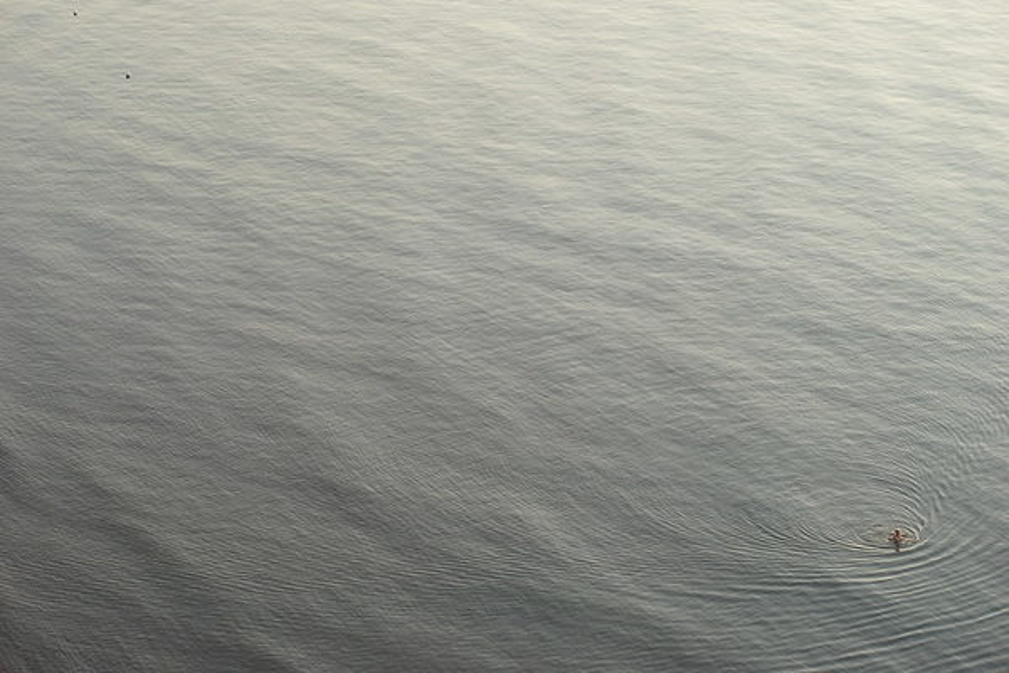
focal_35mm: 90
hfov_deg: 22.6
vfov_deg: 15.2
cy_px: 336
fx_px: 2522
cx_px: 504
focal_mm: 90
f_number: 4.5
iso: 100
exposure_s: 1/160
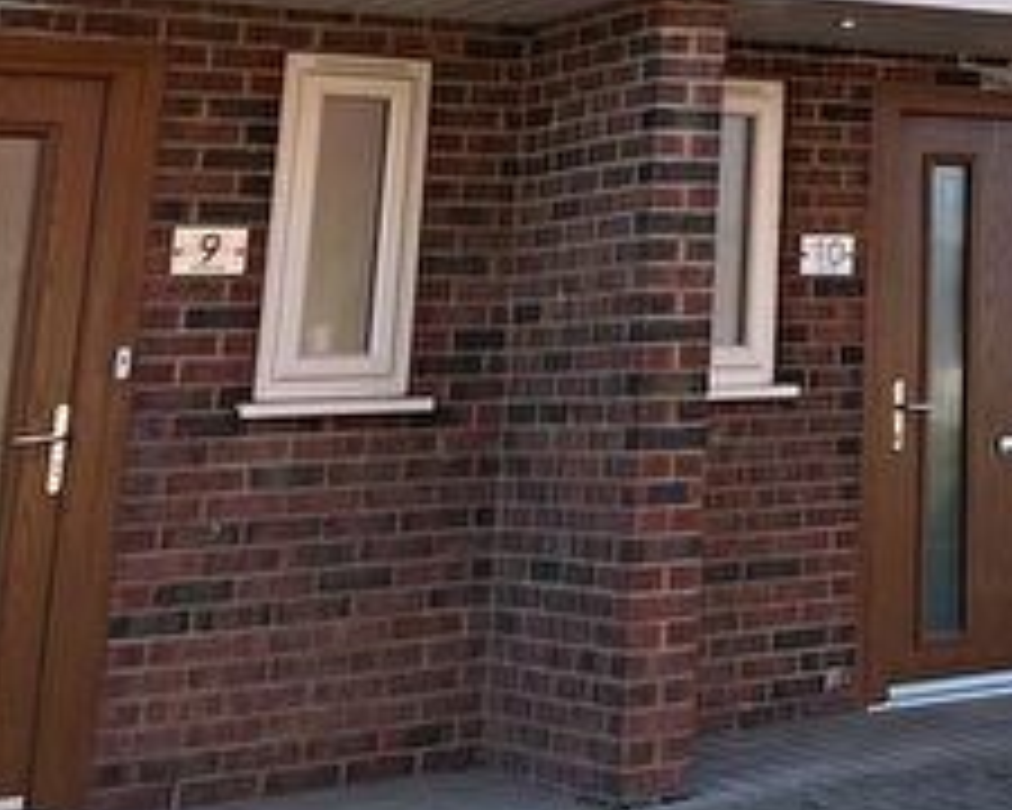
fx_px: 2366
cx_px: 1322
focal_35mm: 79
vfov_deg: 17.8
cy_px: -322
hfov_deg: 21.7
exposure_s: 1/1934
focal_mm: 5.7
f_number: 1.5
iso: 50
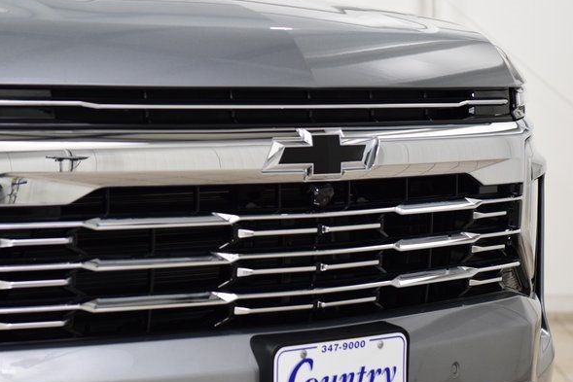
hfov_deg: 17.9
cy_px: 183
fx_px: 1815
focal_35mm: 114
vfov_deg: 12.0
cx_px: 263
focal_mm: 70
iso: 1600
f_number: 4
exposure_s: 1/125
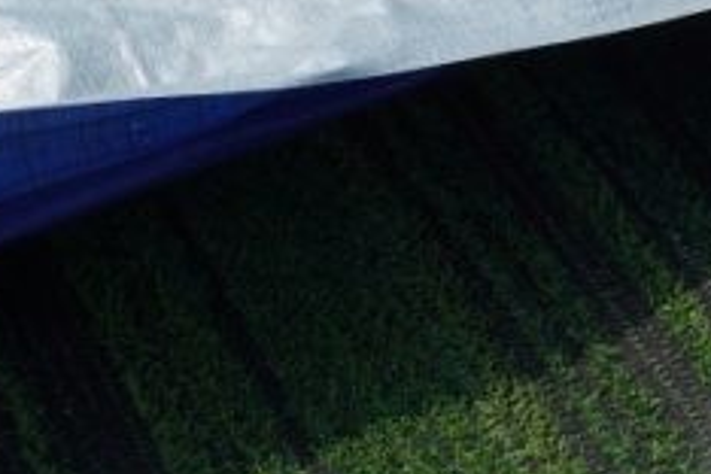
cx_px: 1218
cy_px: -497
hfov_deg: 16.7
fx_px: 2074
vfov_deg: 11.6
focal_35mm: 105
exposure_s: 1/250
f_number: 8
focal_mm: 16
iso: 100
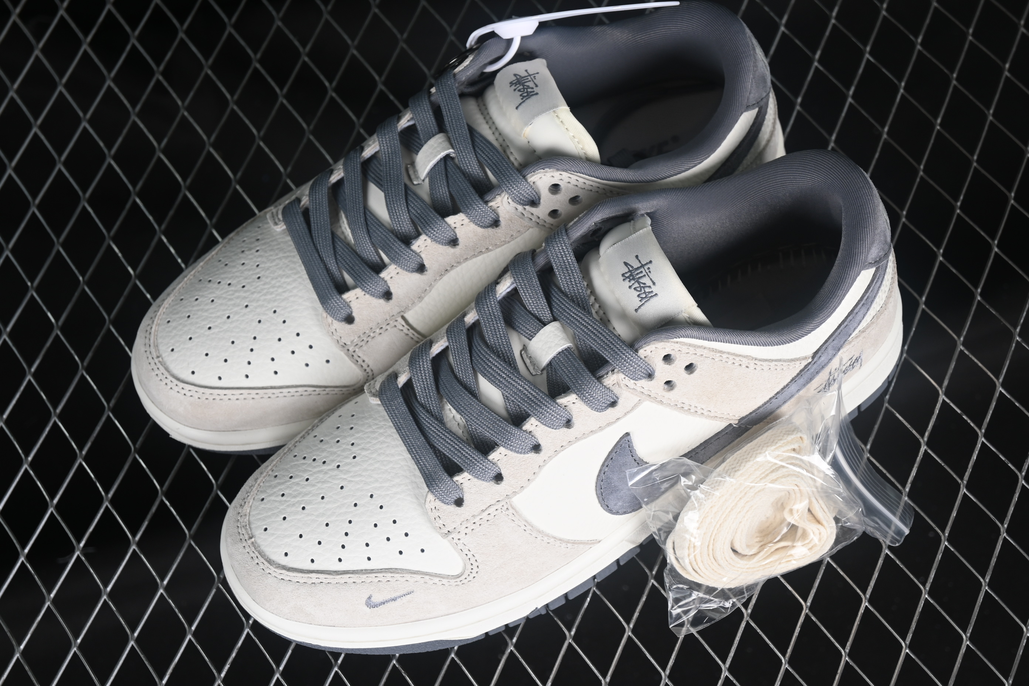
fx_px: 2144
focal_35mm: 75
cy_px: 343
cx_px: 514
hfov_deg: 27.0
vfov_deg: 18.2
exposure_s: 1/80
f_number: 7.1
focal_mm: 50
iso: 160
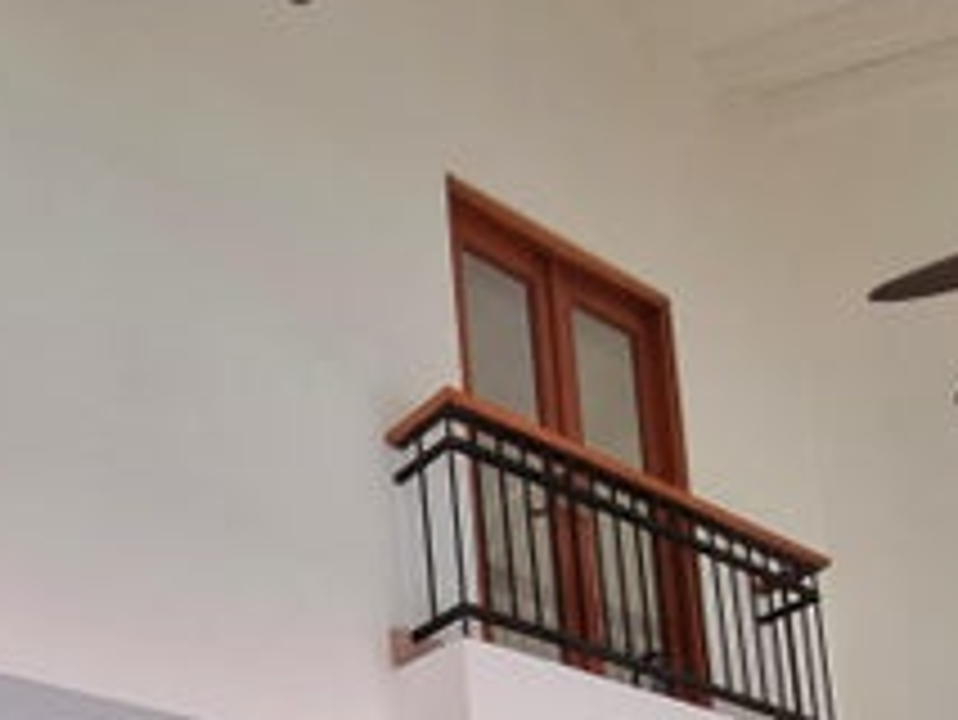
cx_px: 9
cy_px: 1044
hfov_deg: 41.8
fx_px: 1080
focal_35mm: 39
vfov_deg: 27.3
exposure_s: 1/60.2
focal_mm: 2.2
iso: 160
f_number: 2.2
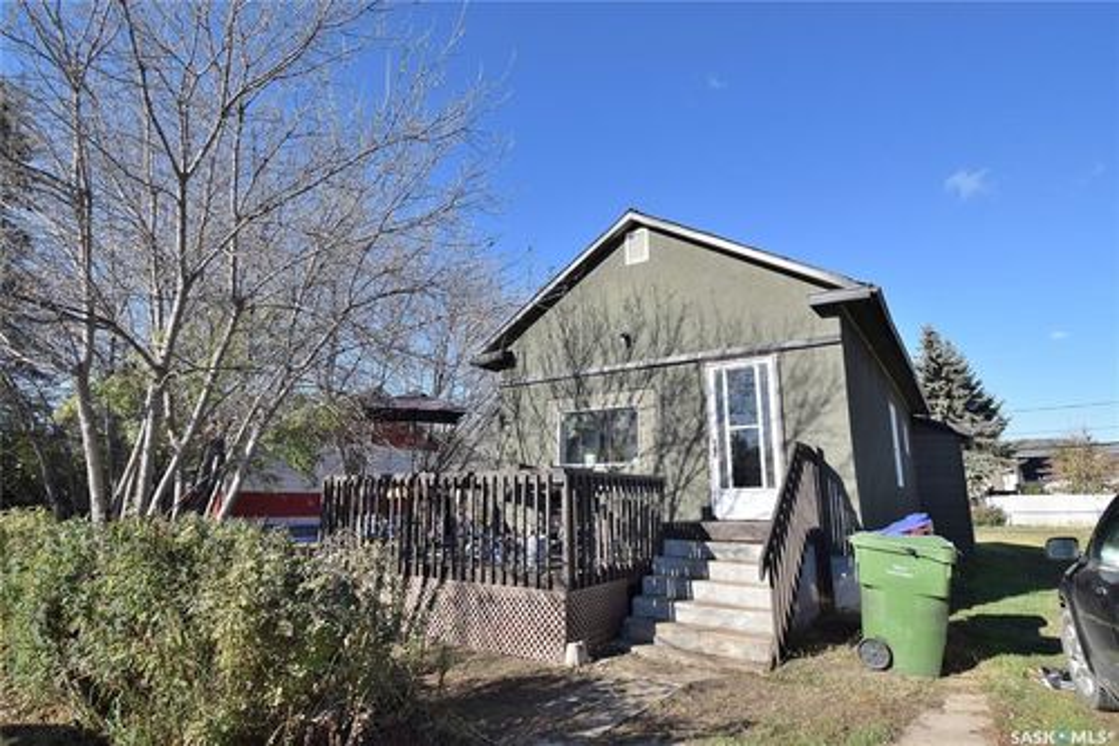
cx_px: 560
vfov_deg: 67.3
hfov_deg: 90.0
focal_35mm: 18
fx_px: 559
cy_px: 373
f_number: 9
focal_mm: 12
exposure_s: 1/320
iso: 200
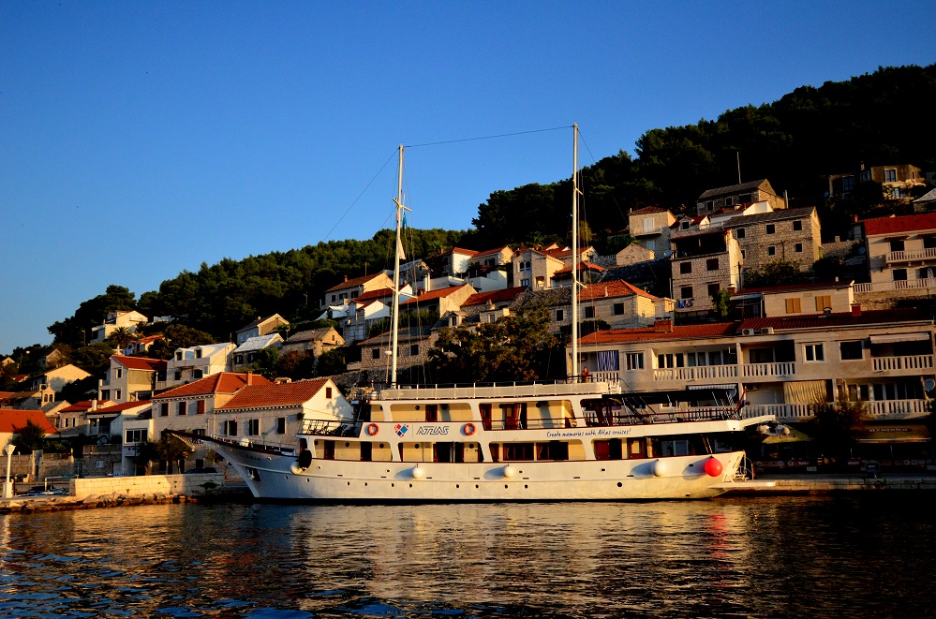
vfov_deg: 36.7
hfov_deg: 53.2
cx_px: 468
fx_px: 934
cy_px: 310
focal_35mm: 36
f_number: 4
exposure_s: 1/8000
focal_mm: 24
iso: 1800
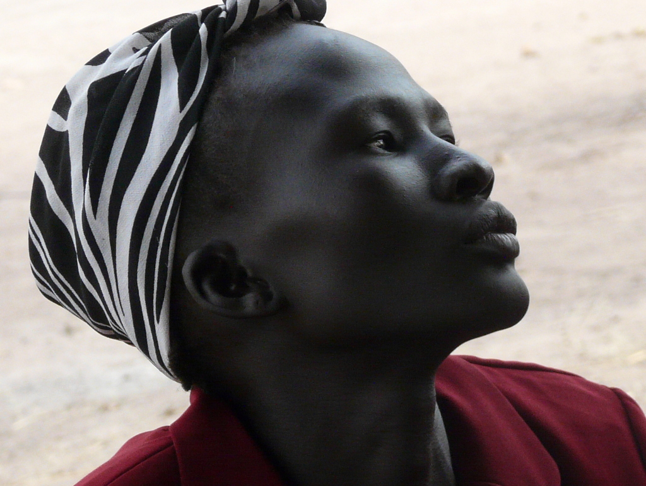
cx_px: 323
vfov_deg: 10.0
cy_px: 243
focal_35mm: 148
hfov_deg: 13.3
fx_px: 2766
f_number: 4
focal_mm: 24.4
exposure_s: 1/250
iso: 200
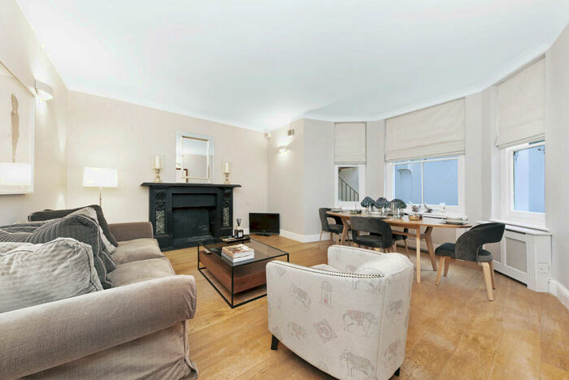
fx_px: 190
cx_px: 284
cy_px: 190
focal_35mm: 12
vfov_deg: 90.1
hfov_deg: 112.6
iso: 250
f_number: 8
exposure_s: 1/2
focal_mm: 12
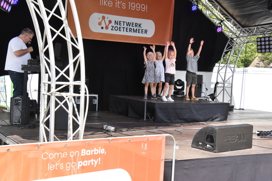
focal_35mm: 48
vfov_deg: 28.1
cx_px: 136
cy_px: 90
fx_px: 363
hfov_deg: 41.1
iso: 800
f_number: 7.1
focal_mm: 32
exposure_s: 1/1000
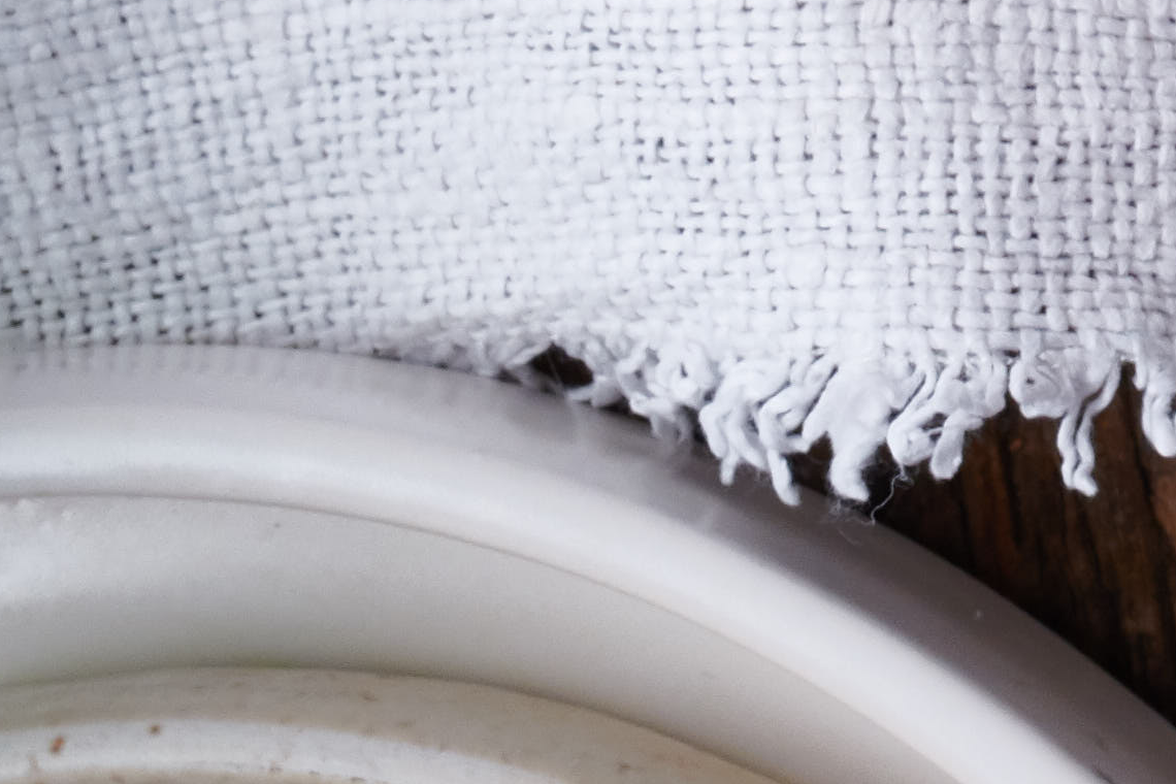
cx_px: 2999
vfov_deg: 3.7
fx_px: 11824
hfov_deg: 5.5
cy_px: -1740
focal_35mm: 362
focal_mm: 50
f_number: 11
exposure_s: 1/10
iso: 320
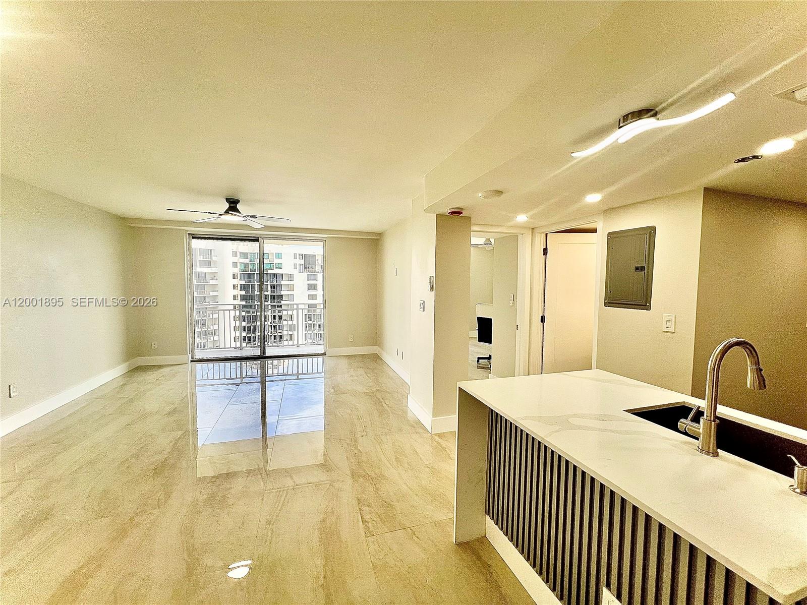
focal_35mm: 13
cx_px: 404
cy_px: 302
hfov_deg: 106.2
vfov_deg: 89.9
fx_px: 303
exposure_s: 1/174
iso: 32
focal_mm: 1.57
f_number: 1.8
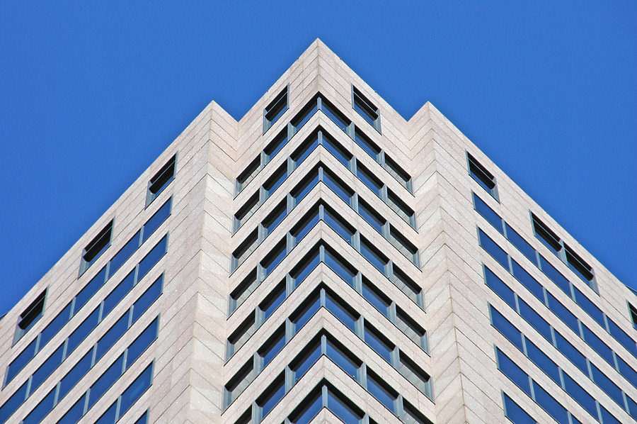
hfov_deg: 9.2
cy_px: 212
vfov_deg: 6.1
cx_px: 318
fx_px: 3977
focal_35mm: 225
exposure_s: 1/1000
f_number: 8
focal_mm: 150
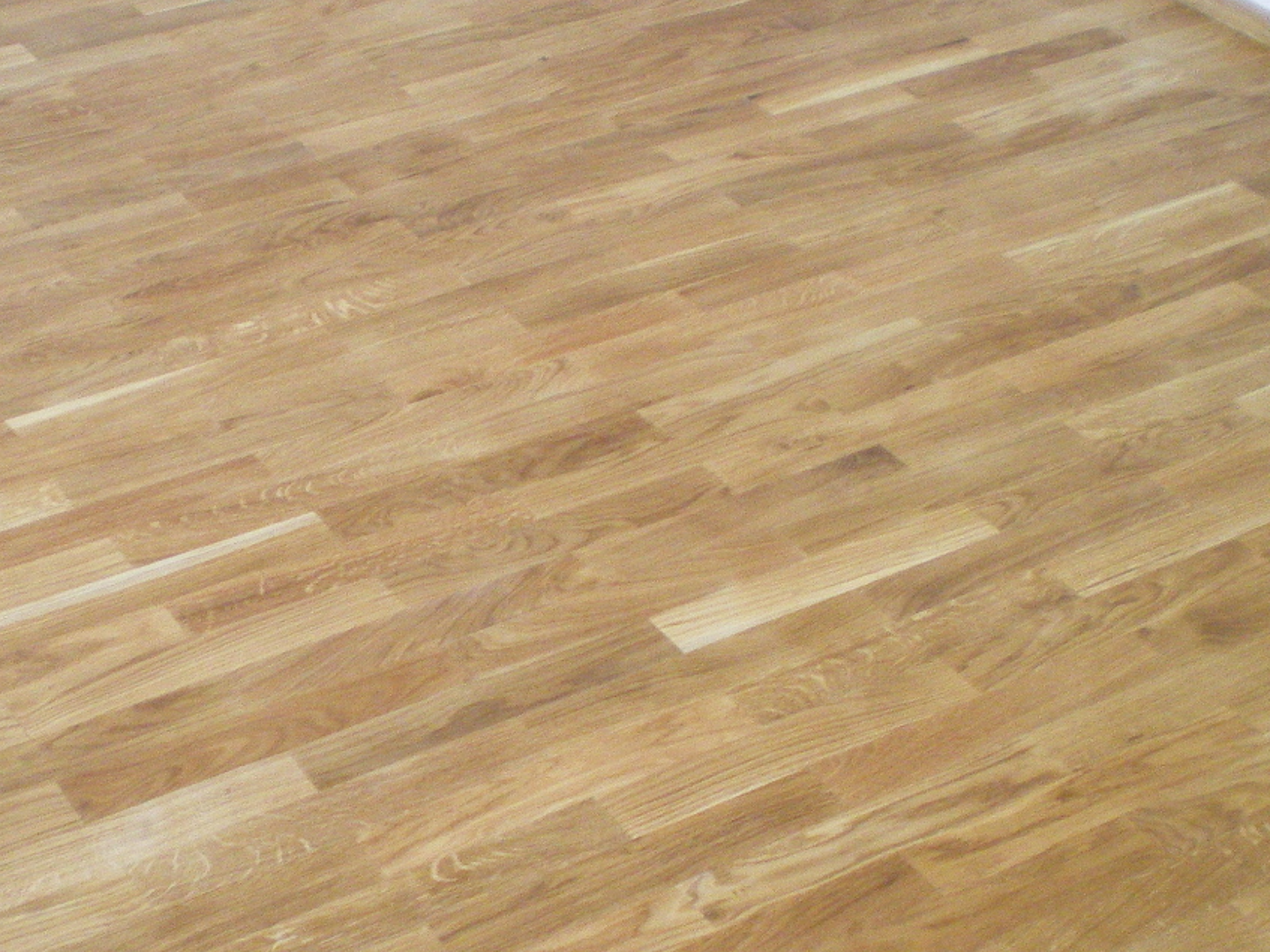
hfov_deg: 28.5
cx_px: 552
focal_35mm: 68
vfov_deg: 21.6
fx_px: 2494
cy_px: 484
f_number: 3.1
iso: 500
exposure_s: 1/50
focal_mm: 6.3
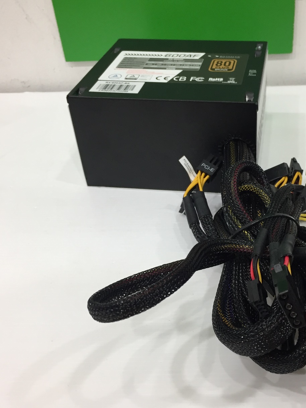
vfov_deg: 47.9
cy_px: 205
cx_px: 215
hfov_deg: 36.3
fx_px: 460
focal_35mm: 39
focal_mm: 4.15
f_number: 2.2
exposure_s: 1/30
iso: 80
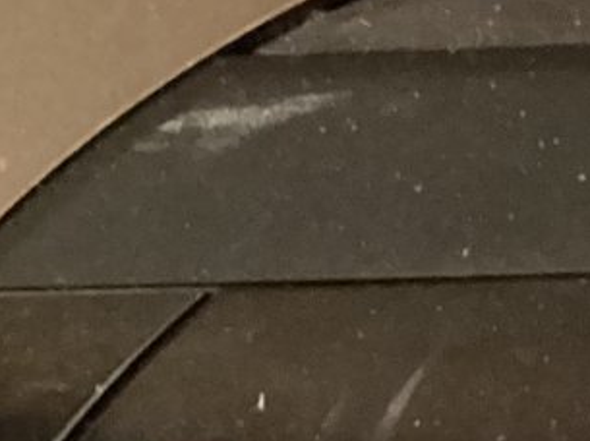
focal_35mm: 154
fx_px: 2622
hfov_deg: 12.3
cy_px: 813
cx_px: 856
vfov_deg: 9.2
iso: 800
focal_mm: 3.3
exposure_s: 1/20
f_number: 2.4
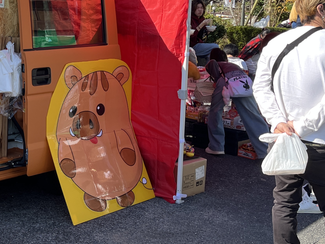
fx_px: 591
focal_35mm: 63
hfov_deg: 28.9
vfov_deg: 23.2
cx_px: 6
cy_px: 79
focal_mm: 5.1
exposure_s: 1/1009
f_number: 1.6
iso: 50
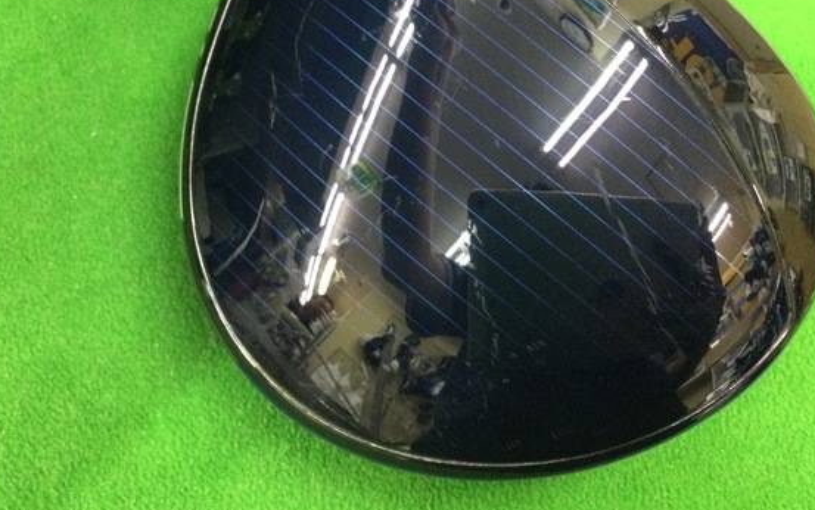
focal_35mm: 38
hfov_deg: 51.5
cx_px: 407
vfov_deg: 33.4
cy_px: 190
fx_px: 844
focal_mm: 3.3
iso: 200
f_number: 2.4
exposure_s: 1/15
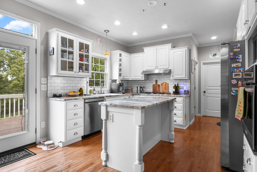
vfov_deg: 62.4
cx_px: 128
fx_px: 141
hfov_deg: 84.5
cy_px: 86
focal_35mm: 20
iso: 200
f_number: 9
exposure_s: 1/8
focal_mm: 13.2
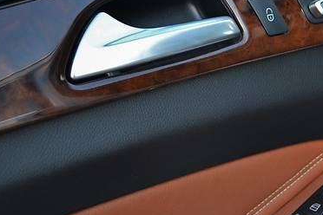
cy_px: 116
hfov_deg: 27.7
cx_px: 270
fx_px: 637
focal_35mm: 71
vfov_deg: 19.2
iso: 500
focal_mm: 22
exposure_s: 1/60
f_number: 3.8
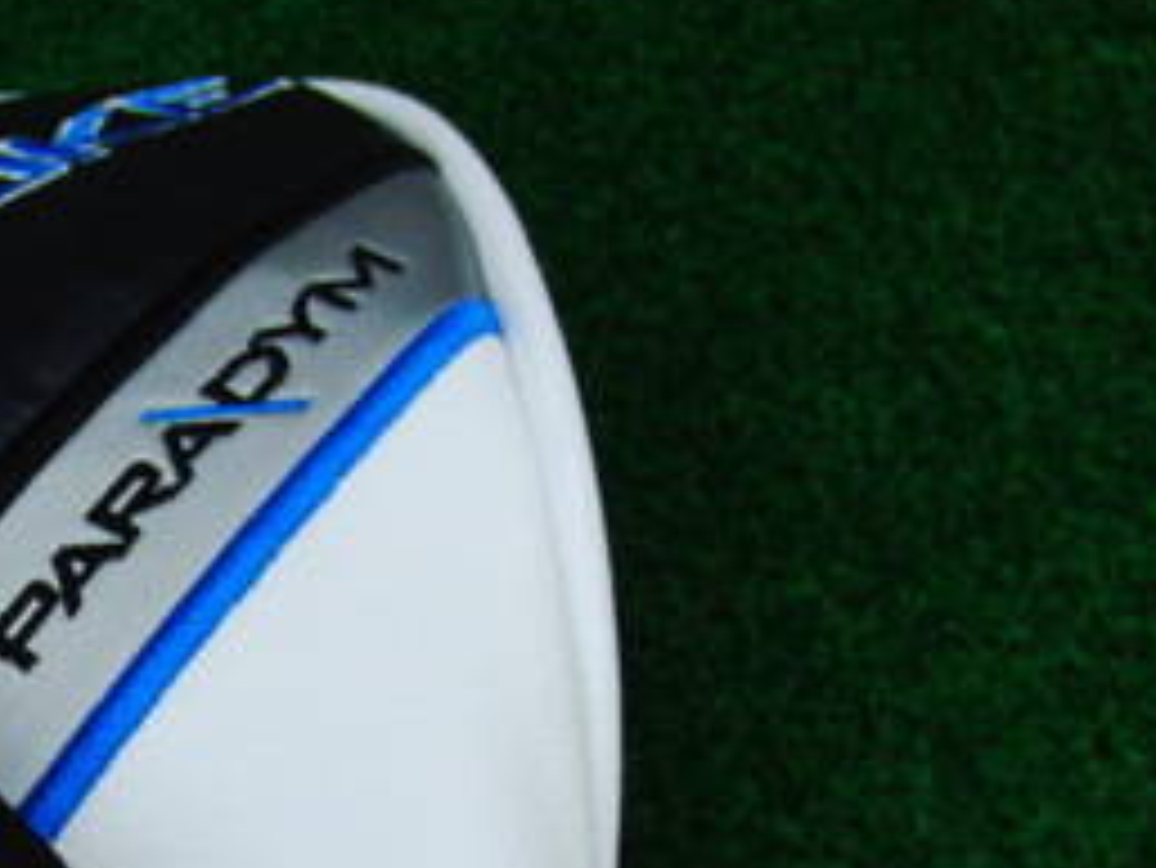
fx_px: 3074
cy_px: 832
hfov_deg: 20.6
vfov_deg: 15.8
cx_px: -4
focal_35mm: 92
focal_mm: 6.42
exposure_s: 1/80
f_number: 3.6
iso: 200
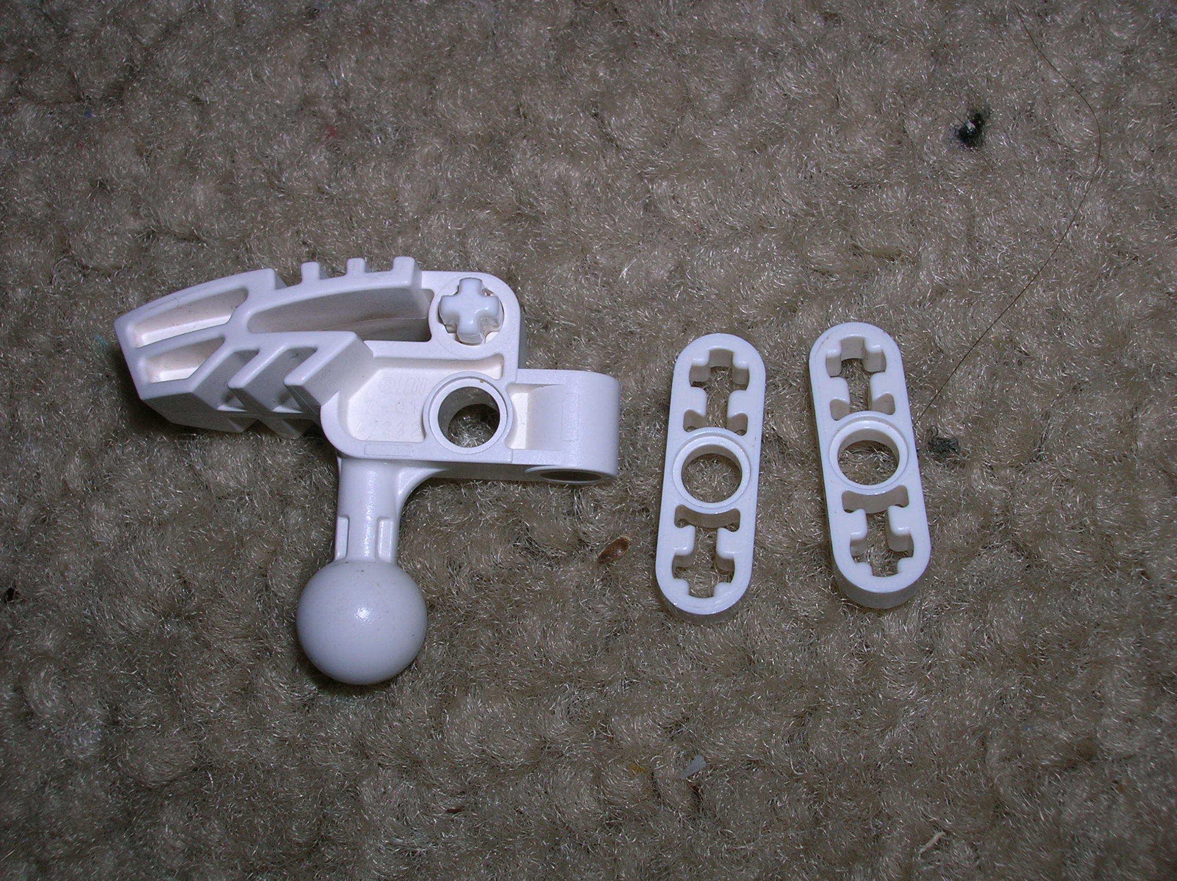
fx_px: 1563
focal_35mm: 46
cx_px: 588
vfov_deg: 31.5
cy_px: 440
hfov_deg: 41.3
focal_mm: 7.7
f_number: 5.4
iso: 50
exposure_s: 1/60.1
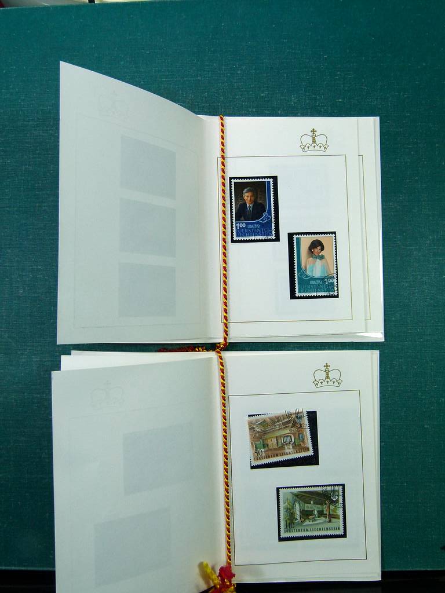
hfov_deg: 54.9
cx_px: 222
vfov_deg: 69.4
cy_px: 296
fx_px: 429
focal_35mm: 25
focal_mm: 4.5
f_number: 4
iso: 100
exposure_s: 1/100
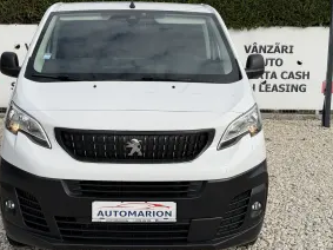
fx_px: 587
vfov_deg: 24.0
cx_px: 131
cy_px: 120
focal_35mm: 61
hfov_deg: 31.6
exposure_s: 1/4878
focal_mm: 6.76
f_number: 1.78
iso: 64
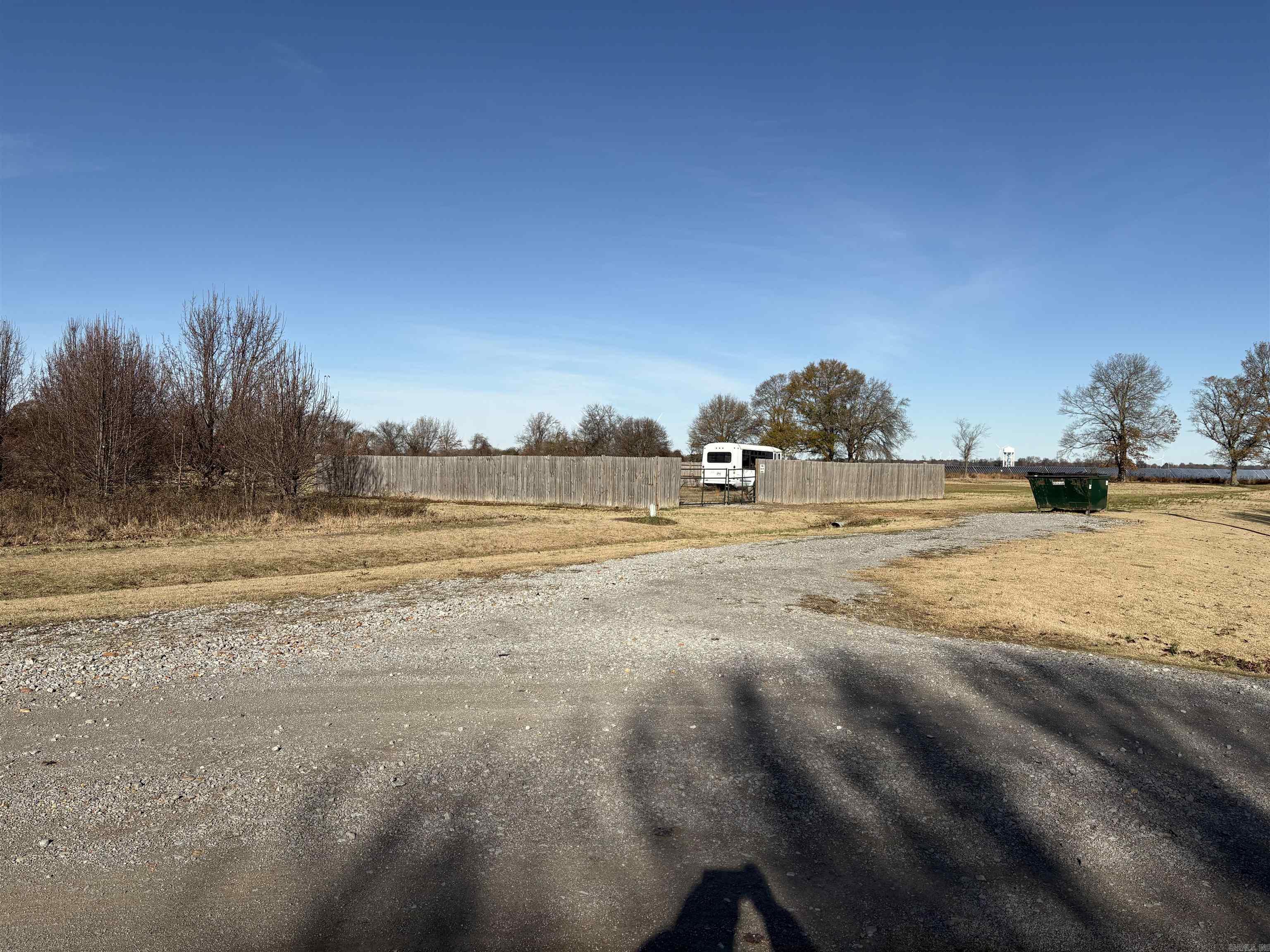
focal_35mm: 26
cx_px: 635
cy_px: 476
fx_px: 954
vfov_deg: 53.1
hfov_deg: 67.3
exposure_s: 1/5814
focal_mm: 5.96
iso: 50
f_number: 1.6
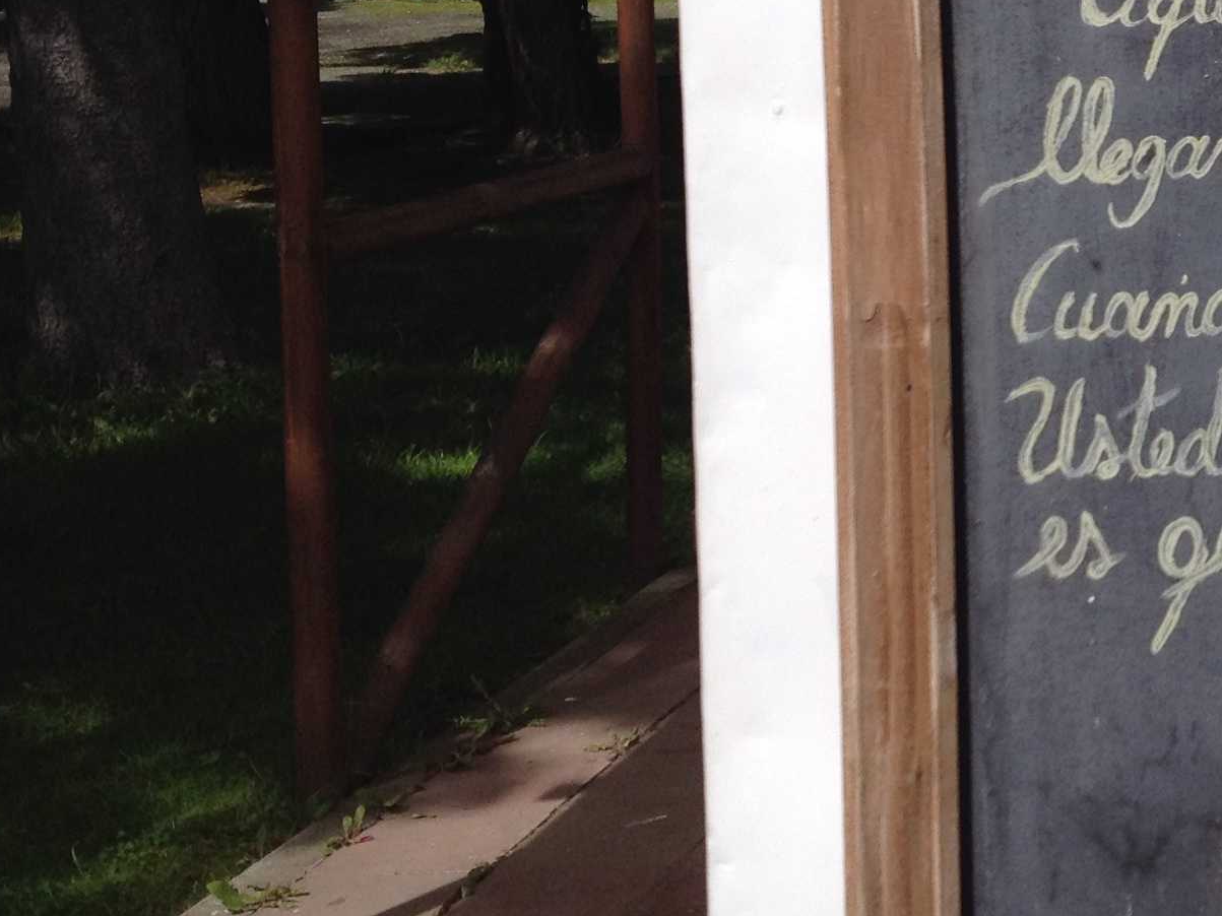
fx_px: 3353
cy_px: 194
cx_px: 1418
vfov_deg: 15.5
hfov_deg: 19.6
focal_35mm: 95
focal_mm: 4.28
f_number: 2.4
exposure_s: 1/2404
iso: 50
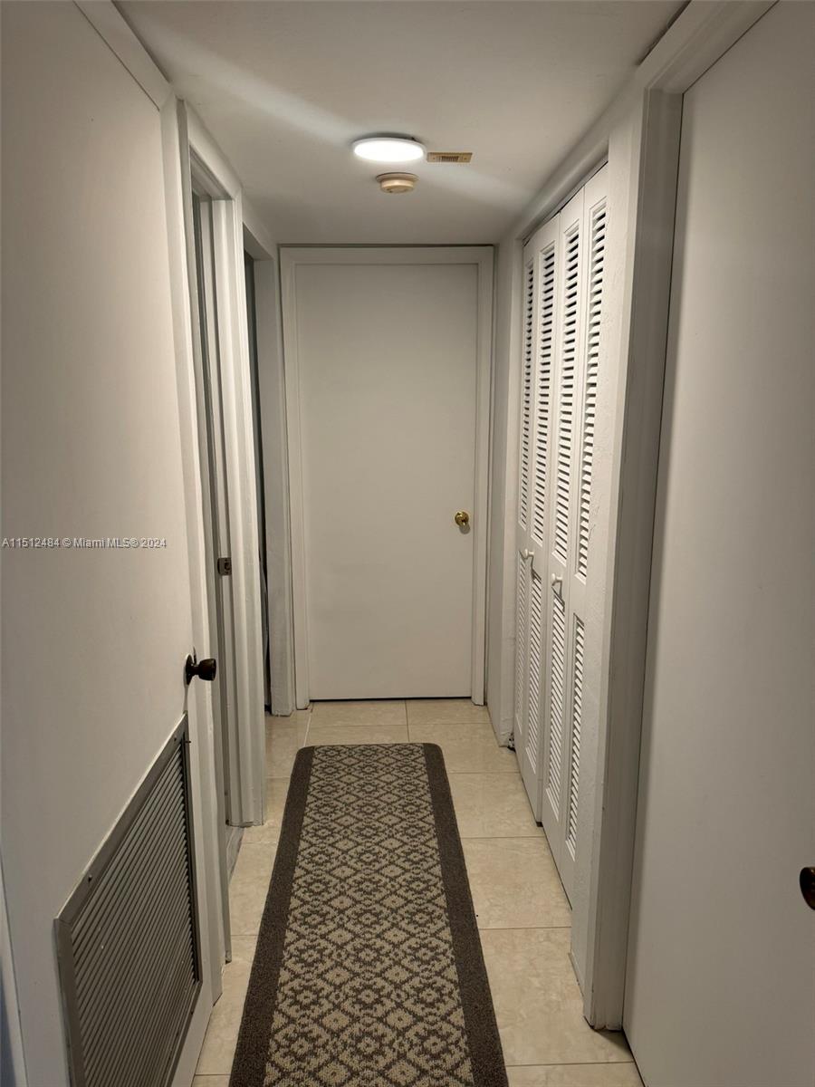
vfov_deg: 71.6
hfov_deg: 56.8
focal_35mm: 24
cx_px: 408
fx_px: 753
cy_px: 544
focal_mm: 6.86
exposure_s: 1/60
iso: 125
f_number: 1.78
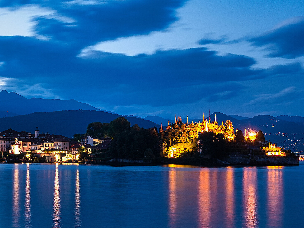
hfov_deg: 28.5
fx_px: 597
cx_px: 123
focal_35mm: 68
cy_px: 148
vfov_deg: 21.6
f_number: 8
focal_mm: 24
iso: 200
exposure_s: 15
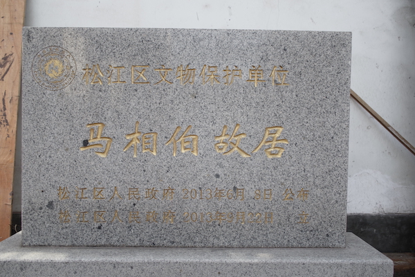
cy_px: 138
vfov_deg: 47.9
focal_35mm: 27
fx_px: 311
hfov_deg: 67.4
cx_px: 208
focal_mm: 18
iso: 100
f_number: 2.8
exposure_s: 1/160
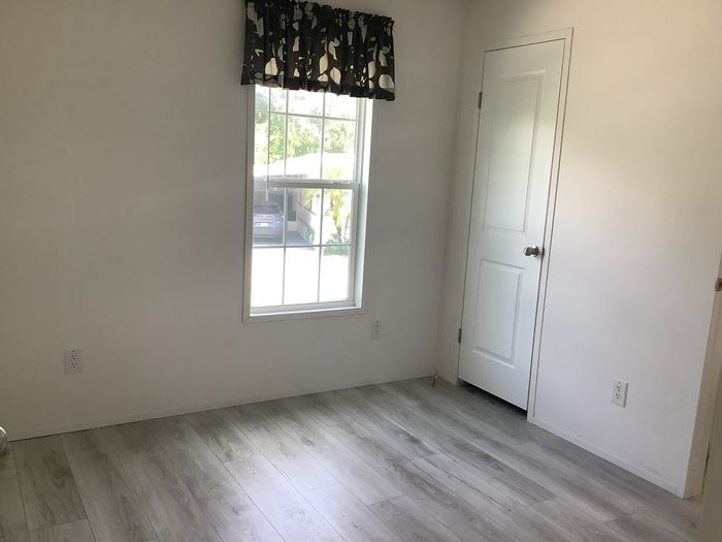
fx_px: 647
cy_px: 271
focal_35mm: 31
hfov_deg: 58.4
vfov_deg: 45.4
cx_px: 361
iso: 80
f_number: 2.4
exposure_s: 1/100
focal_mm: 3.3
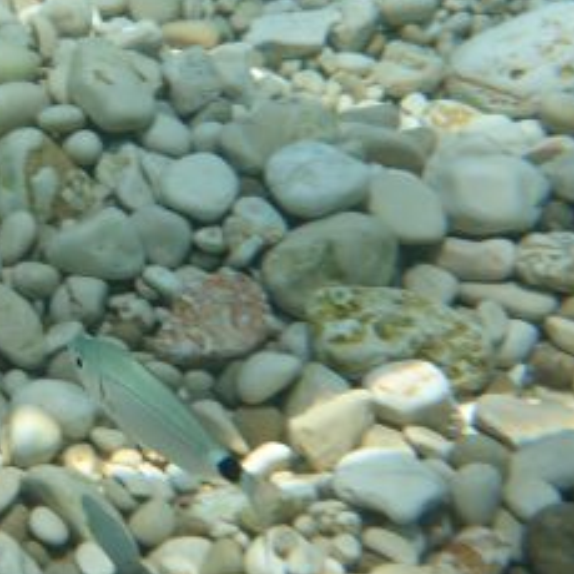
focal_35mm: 86
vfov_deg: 20.2
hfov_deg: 19.0
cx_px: -117
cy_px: 235
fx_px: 1613
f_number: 10
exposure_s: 1/160
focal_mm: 4.9
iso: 100
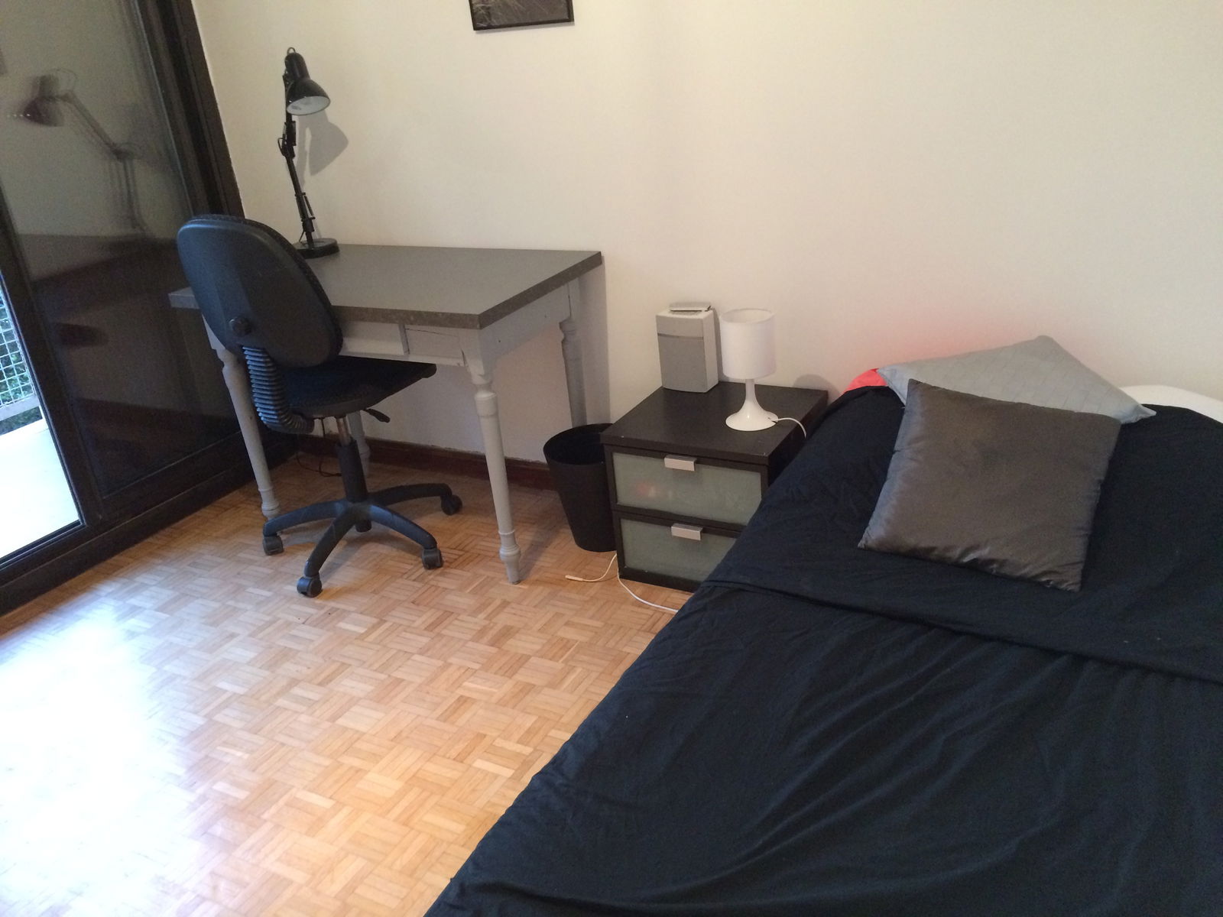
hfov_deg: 61.7
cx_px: 612
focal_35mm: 29
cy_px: 458
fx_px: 1025
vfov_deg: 48.2
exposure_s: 1/33
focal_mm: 4.15
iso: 320
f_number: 2.2
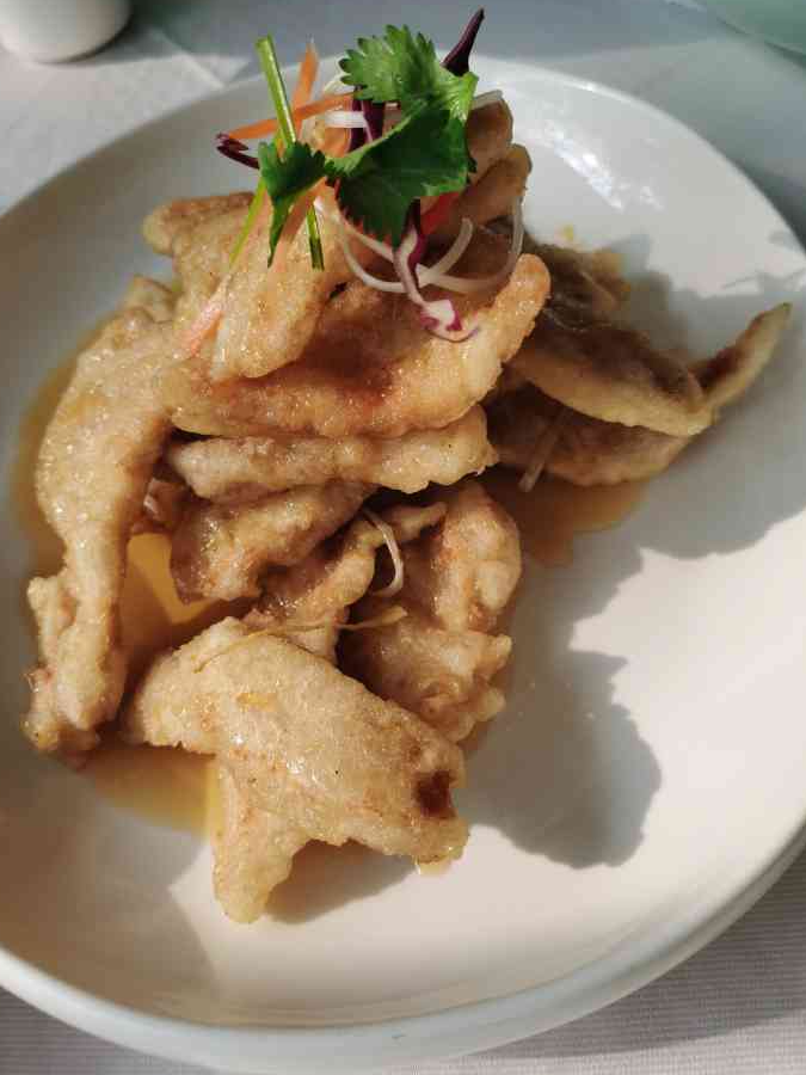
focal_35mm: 28
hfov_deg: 49.7
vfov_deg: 63.4
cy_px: 524
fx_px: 869
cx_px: 399
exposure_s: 1/455
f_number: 1.8
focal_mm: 5.58
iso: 50
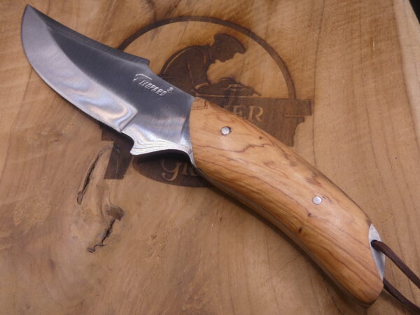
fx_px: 558
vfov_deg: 31.5
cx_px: 210
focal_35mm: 46
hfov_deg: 41.2
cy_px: 158
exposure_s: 1/80
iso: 200
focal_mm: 8.2
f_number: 3.8
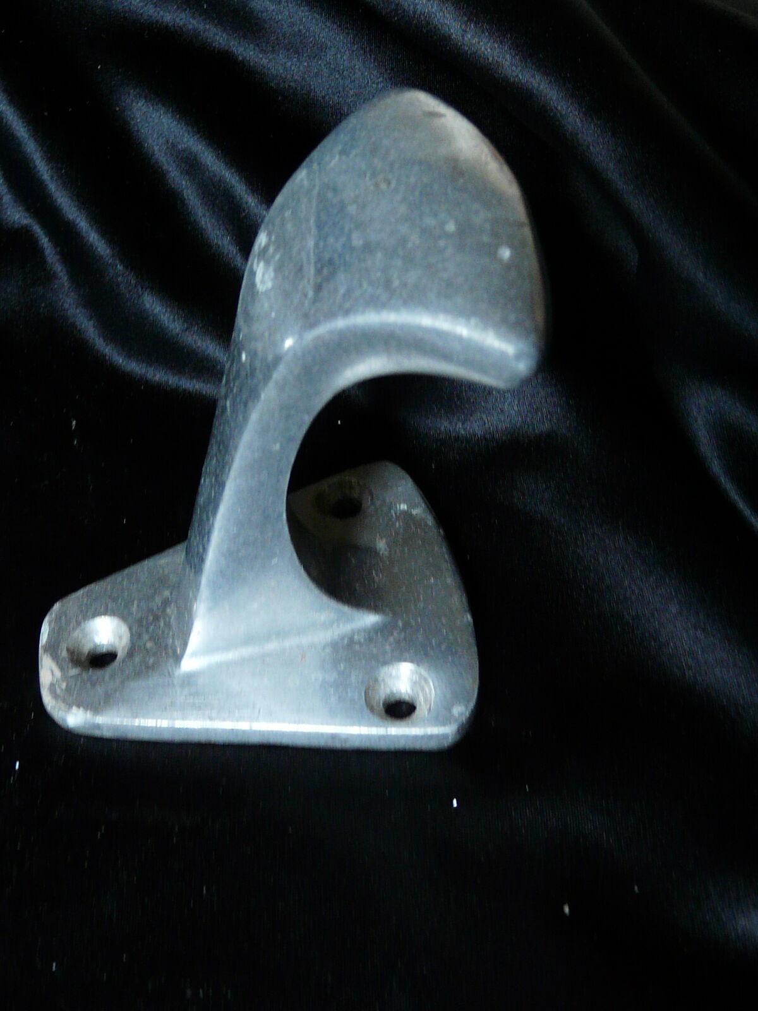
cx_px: 379
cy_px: 506
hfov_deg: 31.5
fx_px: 1343
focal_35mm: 46
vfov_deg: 41.2
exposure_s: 1/10
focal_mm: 4.7
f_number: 2.8
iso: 200
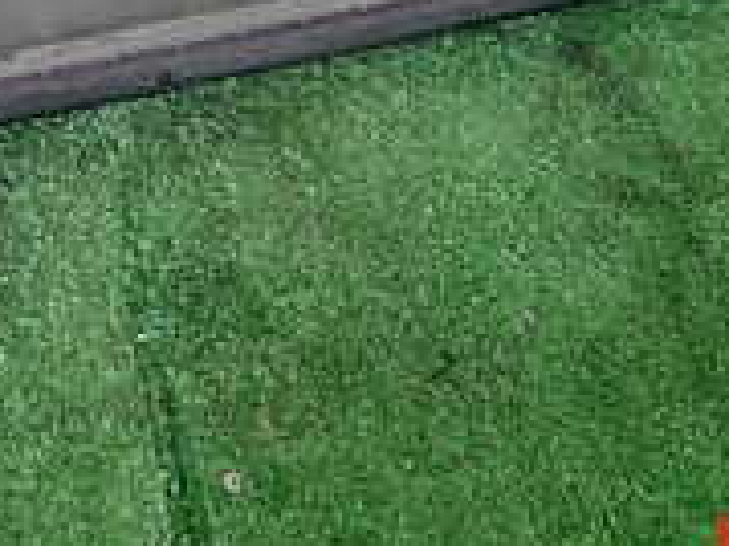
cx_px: 415
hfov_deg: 23.3
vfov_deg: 15.9
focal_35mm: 84
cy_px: -310
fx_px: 1768
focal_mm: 4.5
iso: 200
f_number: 2
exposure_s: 1/30
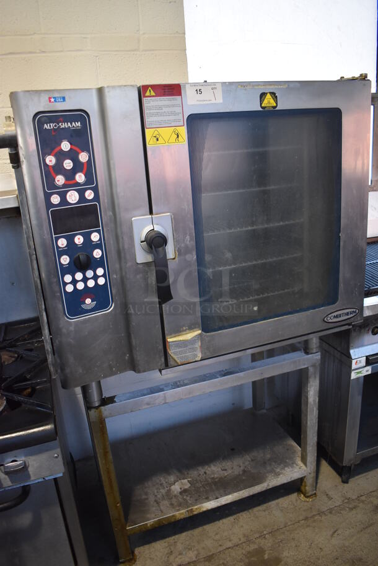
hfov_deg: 48.0
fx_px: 425
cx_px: 189
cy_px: 283
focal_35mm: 27
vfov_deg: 67.3
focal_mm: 18
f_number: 3.5
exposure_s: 1/125
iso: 1400
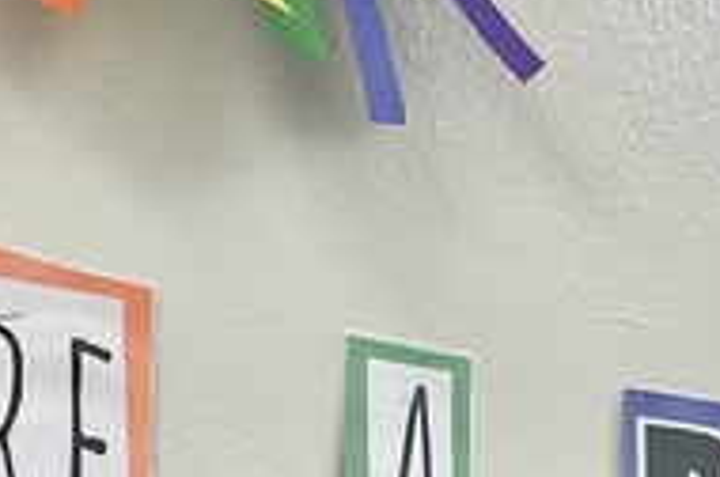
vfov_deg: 9.0
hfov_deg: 14.0
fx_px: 2915
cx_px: 587
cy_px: 848
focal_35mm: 146
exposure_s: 1/120
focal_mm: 4.2
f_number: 1.6
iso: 80
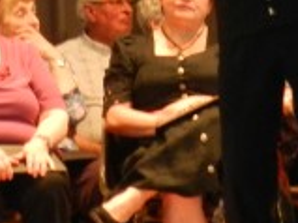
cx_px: -11
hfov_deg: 5.8
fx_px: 2916
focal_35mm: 339
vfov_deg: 4.4
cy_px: -62
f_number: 4.4
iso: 800
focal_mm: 14.9
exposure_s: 1/40
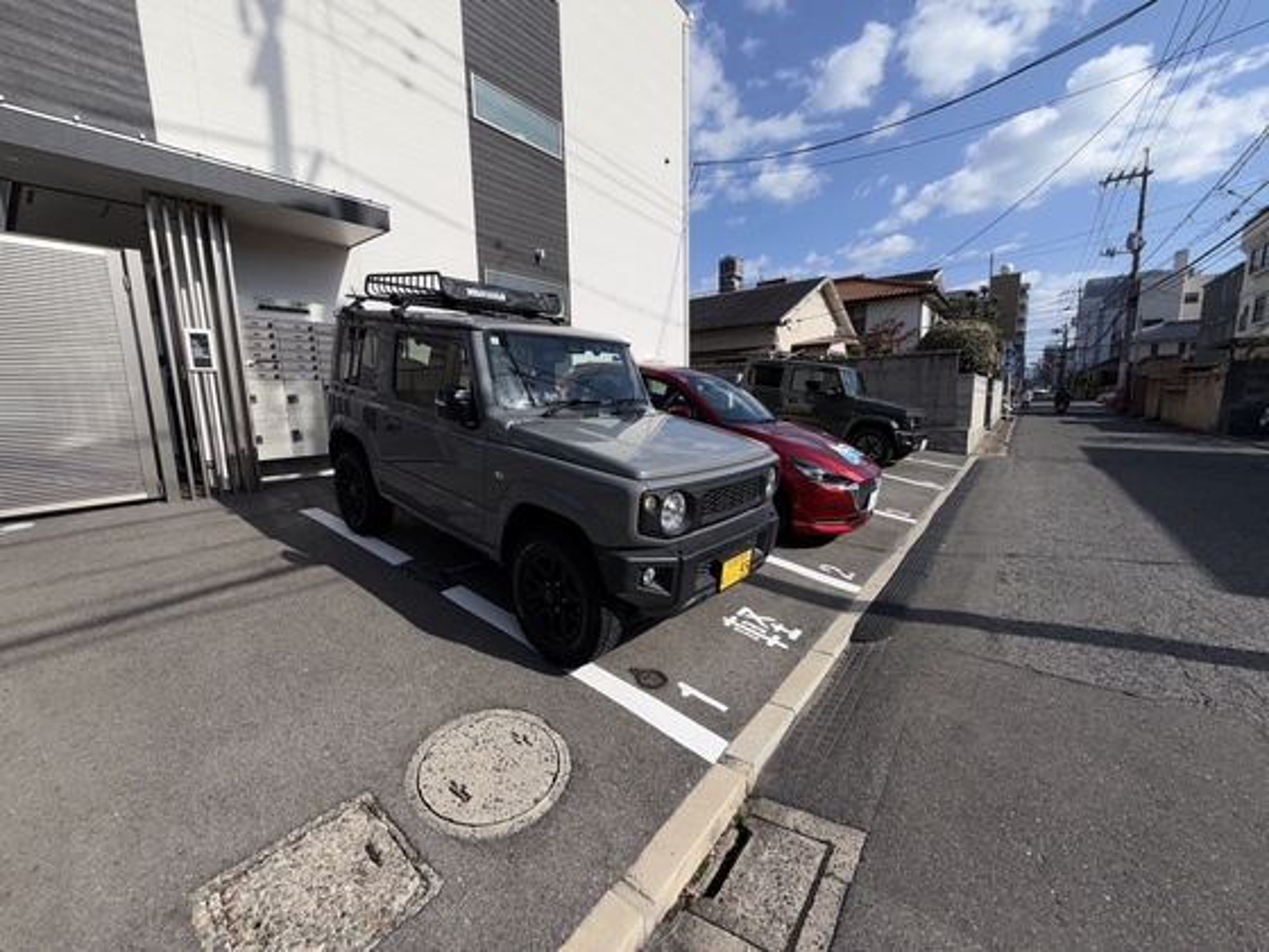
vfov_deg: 85.7
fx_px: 513
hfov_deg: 102.1
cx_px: 634
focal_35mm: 14
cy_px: 476
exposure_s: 1/1901
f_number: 2.2
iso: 16
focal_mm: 2.22
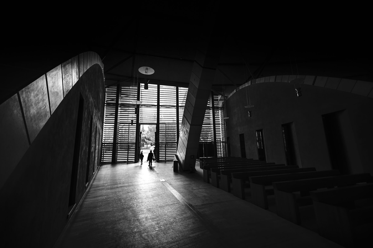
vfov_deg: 81.2
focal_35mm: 14
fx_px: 145
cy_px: 124
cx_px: 186
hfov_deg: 104.3
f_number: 4
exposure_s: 1/400
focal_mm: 14
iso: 560
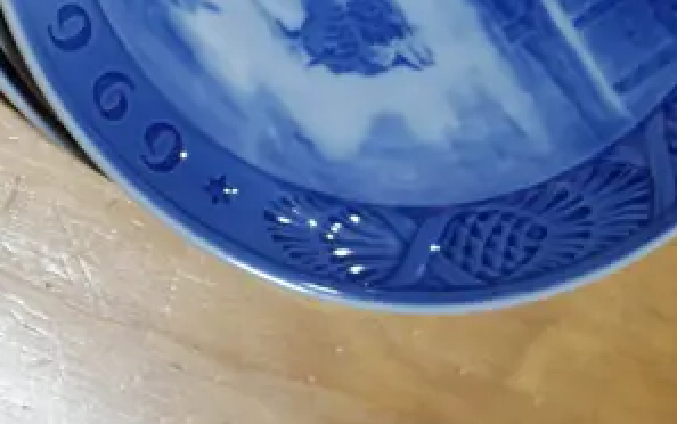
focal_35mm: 139
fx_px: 2566
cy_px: -218
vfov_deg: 9.2
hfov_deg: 14.5
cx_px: -173
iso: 200
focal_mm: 19
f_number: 4.1
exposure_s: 1/80
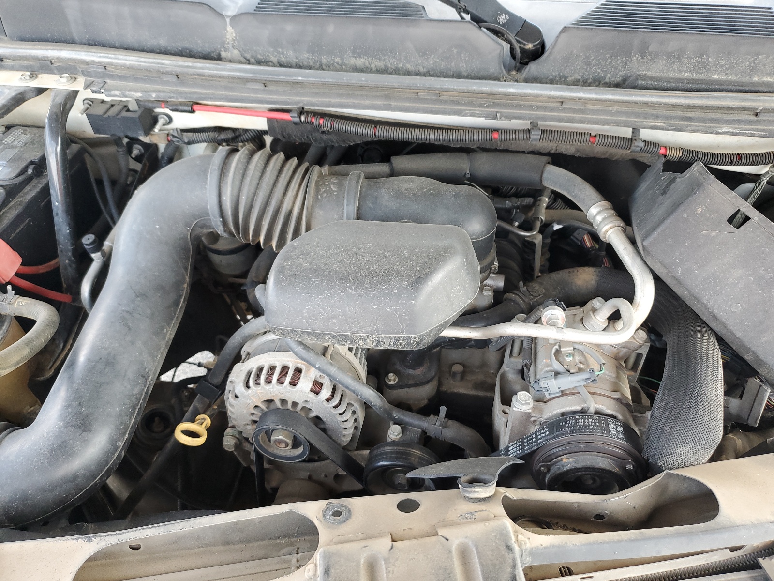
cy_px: 290
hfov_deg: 67.3
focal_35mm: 26
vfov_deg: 53.1
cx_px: 387
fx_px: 581
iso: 82
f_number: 1.5
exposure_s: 1/120
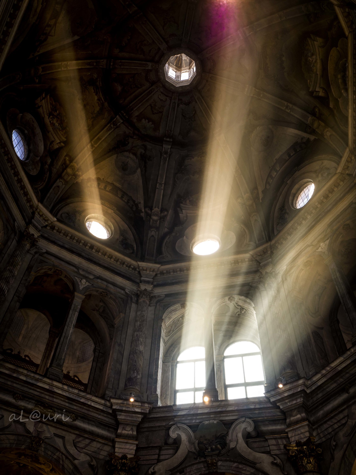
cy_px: 238
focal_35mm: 32
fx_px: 439
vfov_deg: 56.8
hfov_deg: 44.2
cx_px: 178
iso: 200
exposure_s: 1/5
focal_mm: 16
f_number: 9
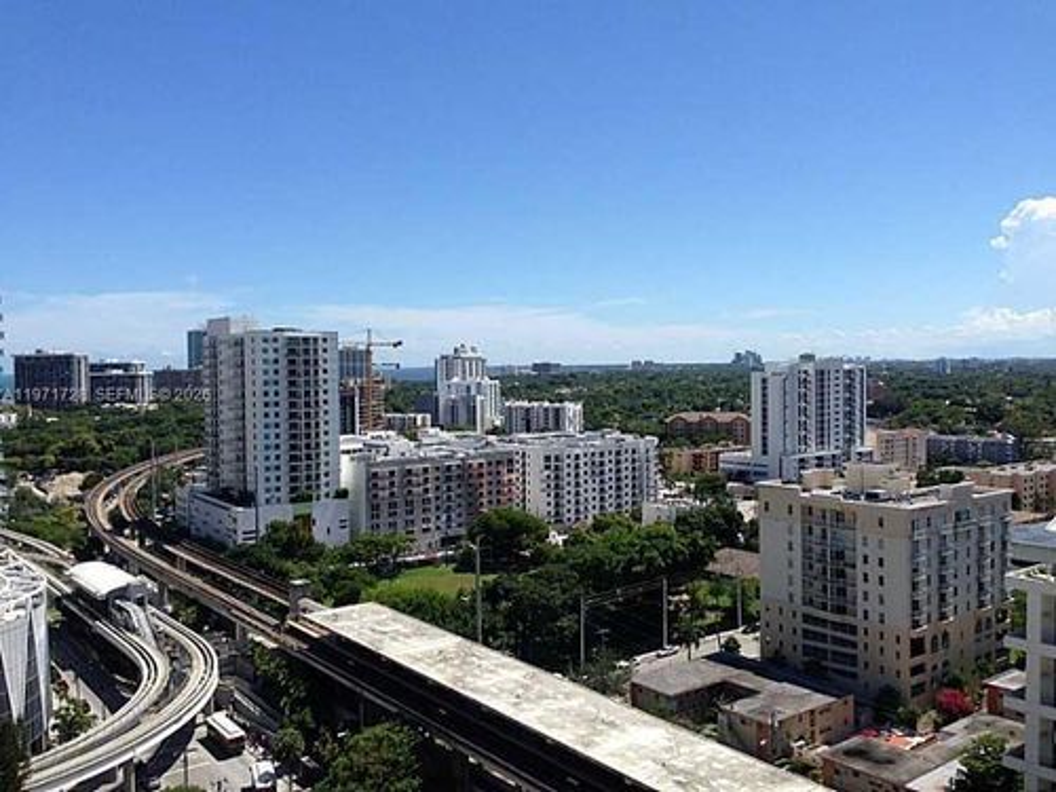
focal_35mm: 33
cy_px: 396
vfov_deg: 42.9
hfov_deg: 55.4
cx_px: 528
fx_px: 1007
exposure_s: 1/1808
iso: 50
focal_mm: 4.12
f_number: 2.4
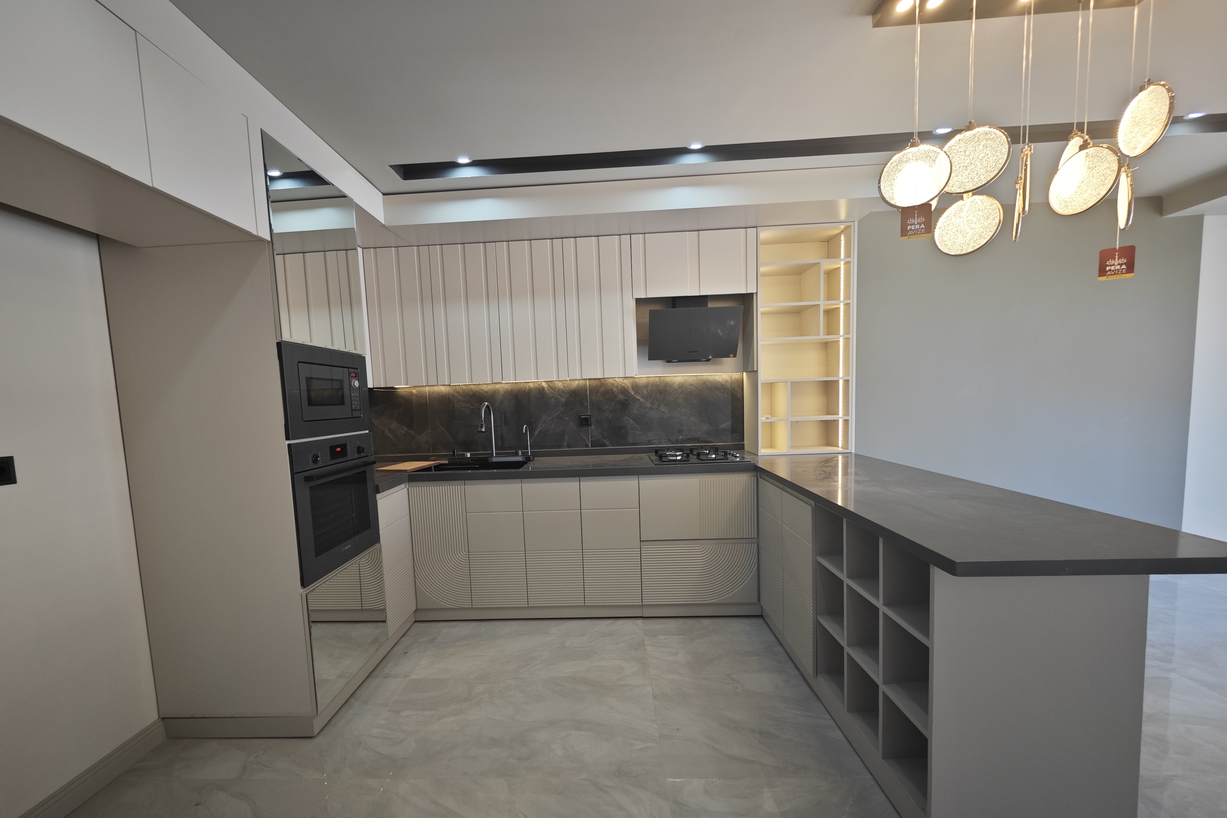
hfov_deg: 108.3
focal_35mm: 13
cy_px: 433
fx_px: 443
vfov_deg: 85.3
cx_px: 591
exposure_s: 1/57.5
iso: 200
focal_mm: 2.03
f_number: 1.8
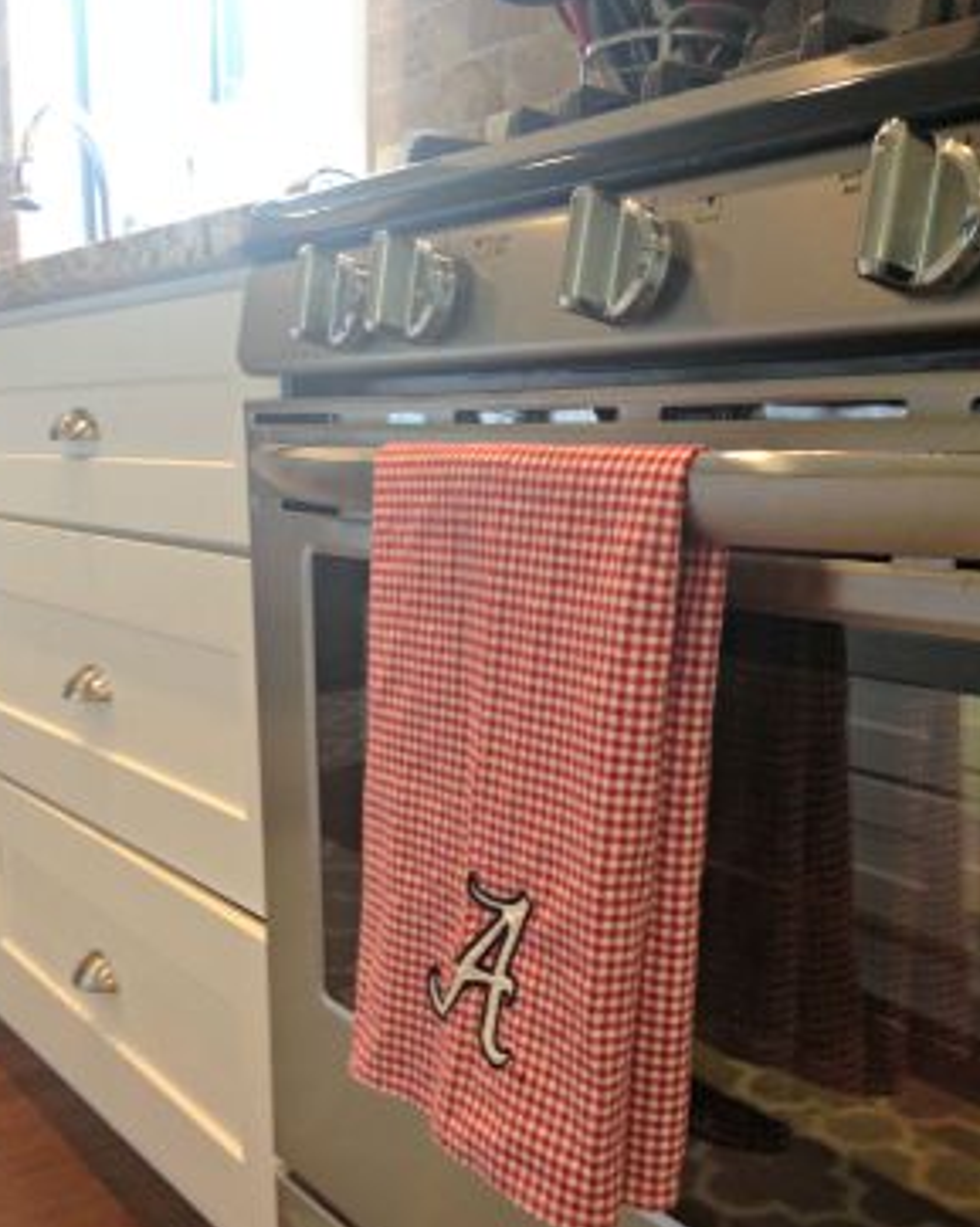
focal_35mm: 38
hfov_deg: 39.1
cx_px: 495
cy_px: 703
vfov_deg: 47.8
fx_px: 1379
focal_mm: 4.12
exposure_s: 1/20
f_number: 2.4
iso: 100
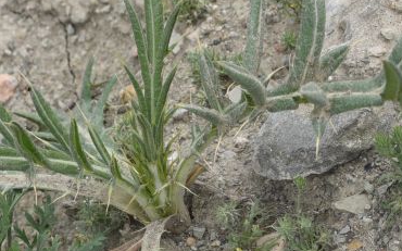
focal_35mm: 197
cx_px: 149
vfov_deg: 6.6
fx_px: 2158
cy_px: 215
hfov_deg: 10.6
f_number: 9
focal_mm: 55
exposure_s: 1/125
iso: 100
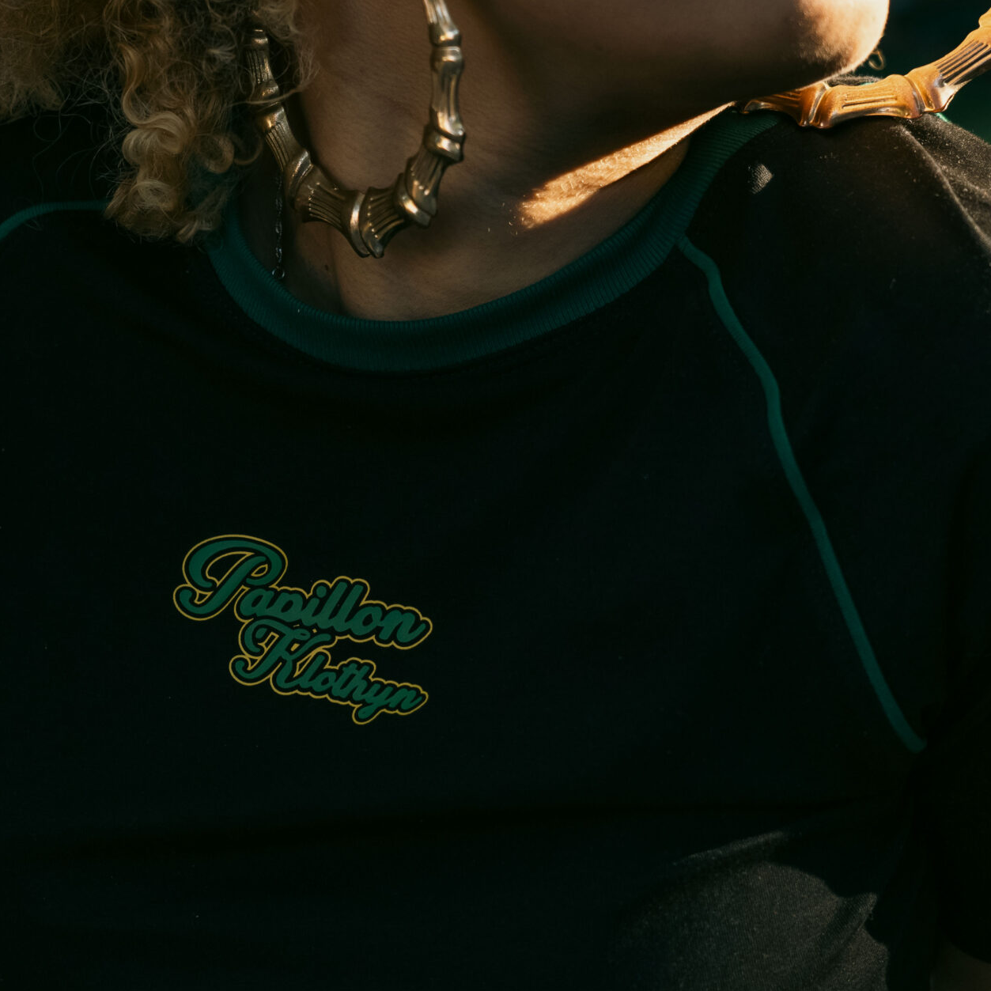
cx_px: 363
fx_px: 3207
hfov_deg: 17.5
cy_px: 588
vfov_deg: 17.6
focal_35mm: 99
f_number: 4.5
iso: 250
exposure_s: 1/160
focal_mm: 57
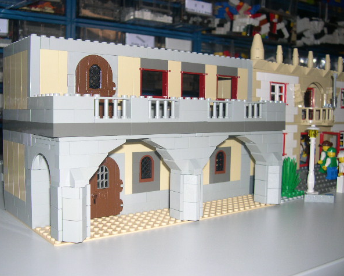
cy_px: 138
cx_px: 160
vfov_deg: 37.4
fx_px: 407
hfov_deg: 45.7
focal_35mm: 40
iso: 100
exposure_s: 1/60
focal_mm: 8
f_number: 2.8
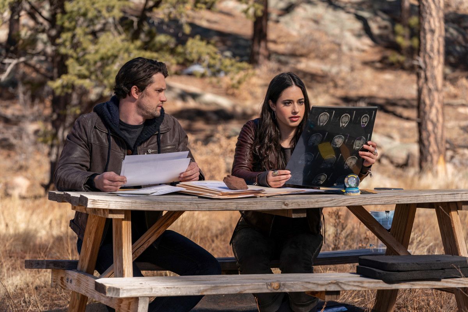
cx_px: 234
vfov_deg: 10.4
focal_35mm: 132
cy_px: 156
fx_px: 1716
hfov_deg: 15.5
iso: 100
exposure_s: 1/500
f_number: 5
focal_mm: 132
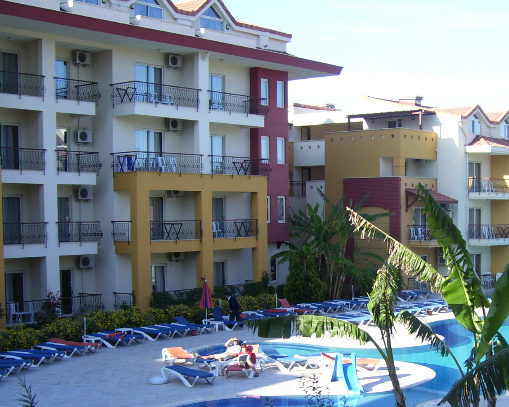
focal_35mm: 60
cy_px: 266
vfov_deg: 25.3
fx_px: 904
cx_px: 396
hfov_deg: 30.8
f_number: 2.7
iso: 80
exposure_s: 1/500
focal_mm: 6
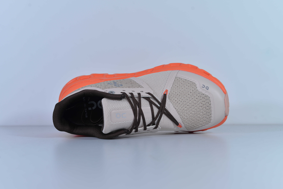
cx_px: 142
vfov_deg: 27.0
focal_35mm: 50
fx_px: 393
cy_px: 94
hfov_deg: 39.6
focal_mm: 50
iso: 100
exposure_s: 1/250
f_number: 5.6
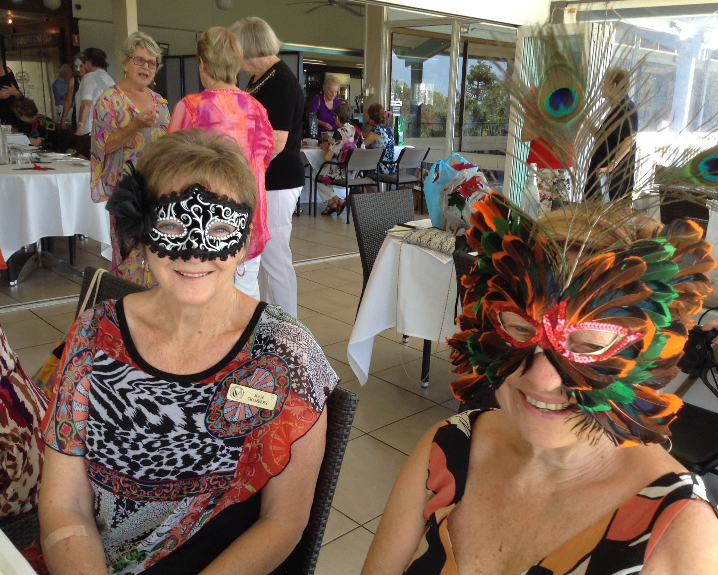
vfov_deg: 42.2
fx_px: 744
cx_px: 380
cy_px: 289
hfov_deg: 51.5
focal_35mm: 35
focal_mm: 3.3
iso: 32
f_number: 2.4
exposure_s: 1/60
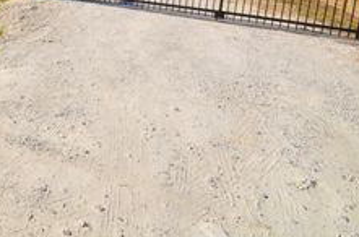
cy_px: -10
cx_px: 0
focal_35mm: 34
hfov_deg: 46.7
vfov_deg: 34.5
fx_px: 338
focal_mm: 10
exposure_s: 1/200
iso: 200
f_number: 8
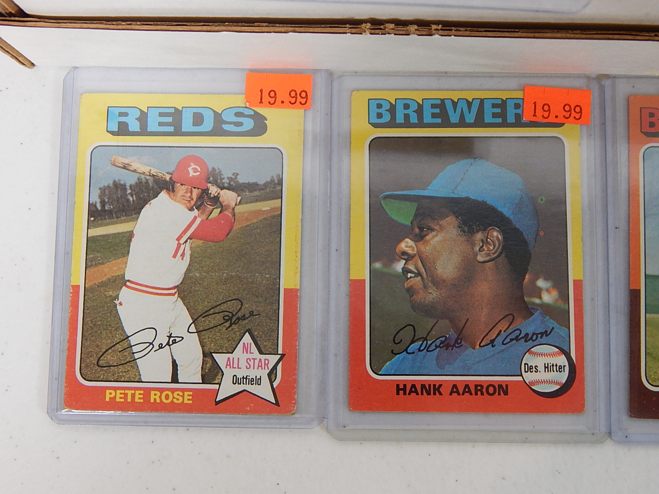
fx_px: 914
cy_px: 247
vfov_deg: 30.3
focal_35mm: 48
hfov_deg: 39.7
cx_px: 330
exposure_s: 1/30
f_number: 3.7
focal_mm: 8.6
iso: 280
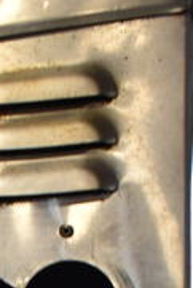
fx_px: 1091
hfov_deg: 9.8
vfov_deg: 12.6
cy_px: 632
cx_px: -88
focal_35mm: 136
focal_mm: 18
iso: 220
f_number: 3.5
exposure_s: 1/30
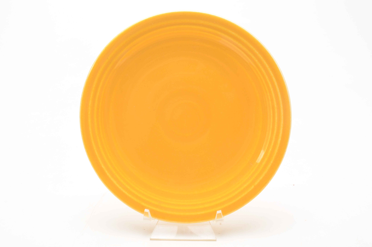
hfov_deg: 41.2
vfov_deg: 28.0
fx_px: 495
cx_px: 186
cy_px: 124
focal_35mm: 48
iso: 100
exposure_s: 1/160
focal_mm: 32
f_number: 20
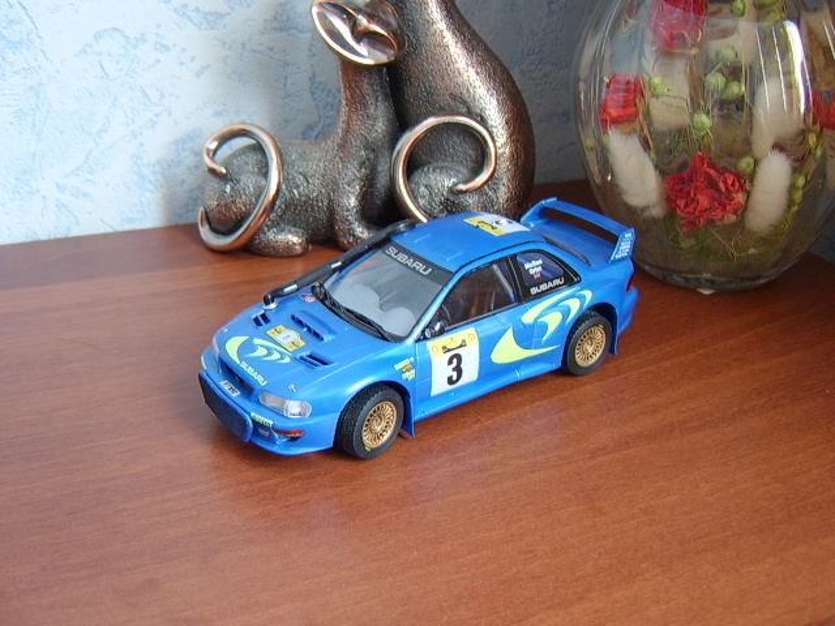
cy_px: 313
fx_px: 748
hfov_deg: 58.4
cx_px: 418
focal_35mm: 31
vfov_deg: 45.4
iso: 100
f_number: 2.7
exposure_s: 1/12
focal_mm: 8.13
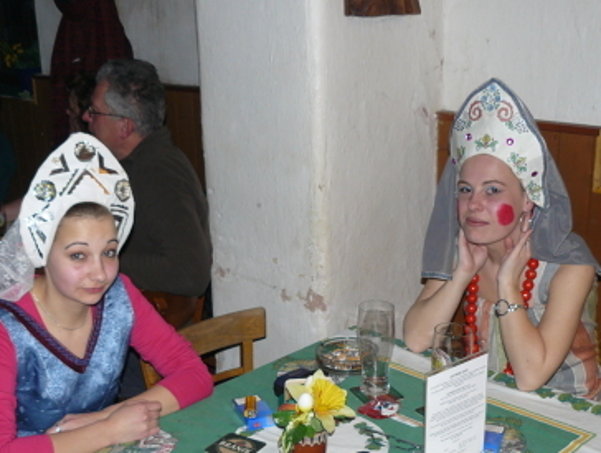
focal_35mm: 50
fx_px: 869
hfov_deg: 38.1
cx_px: 299
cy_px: 303
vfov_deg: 29.0
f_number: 2.8
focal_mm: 6
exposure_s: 1/30
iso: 100
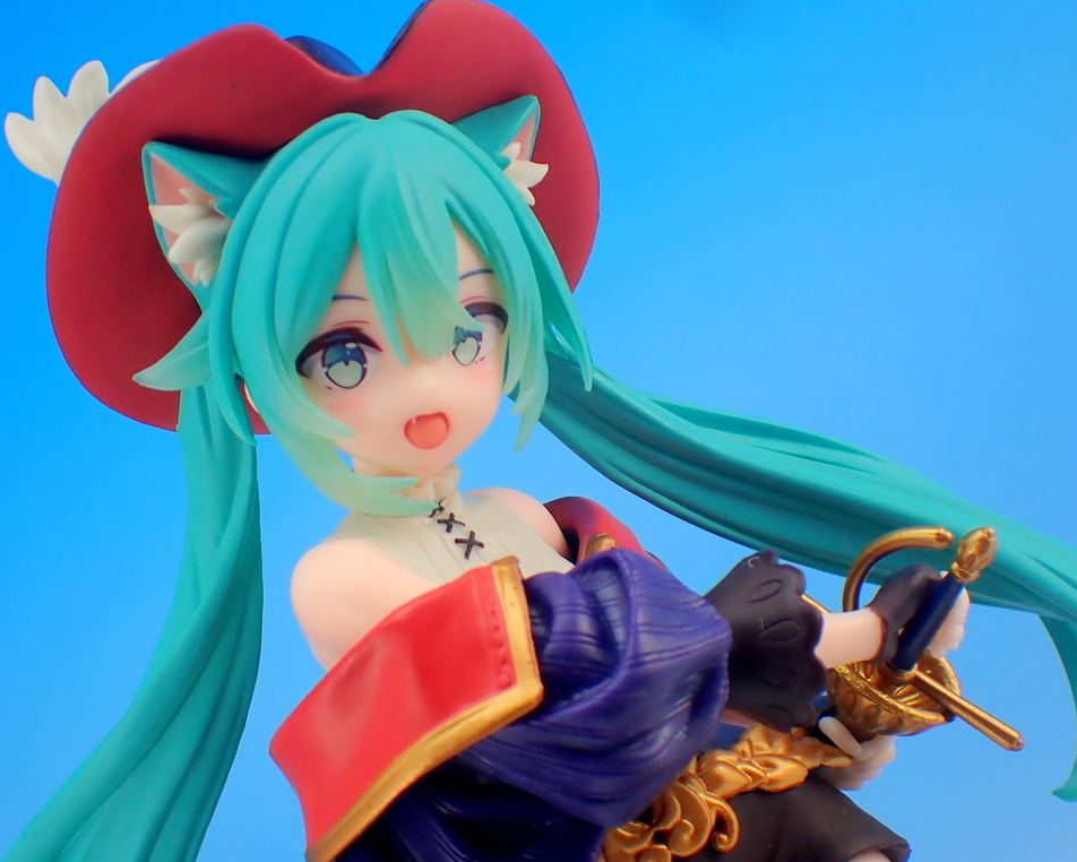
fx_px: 3348
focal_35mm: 105
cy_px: 433
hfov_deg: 18.3
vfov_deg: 14.7
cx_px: 508
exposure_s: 1/15
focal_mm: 18
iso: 100
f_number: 4.9
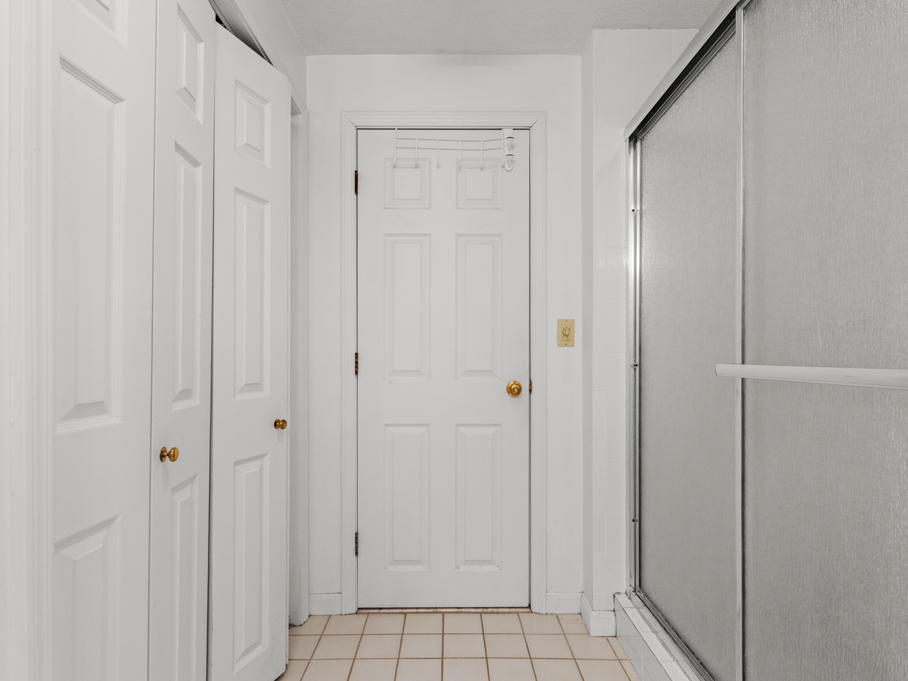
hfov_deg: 85.6
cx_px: 442
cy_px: 351
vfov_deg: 69.6
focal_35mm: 19
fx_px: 490
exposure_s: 1/8
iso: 2500
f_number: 11
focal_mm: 16.6
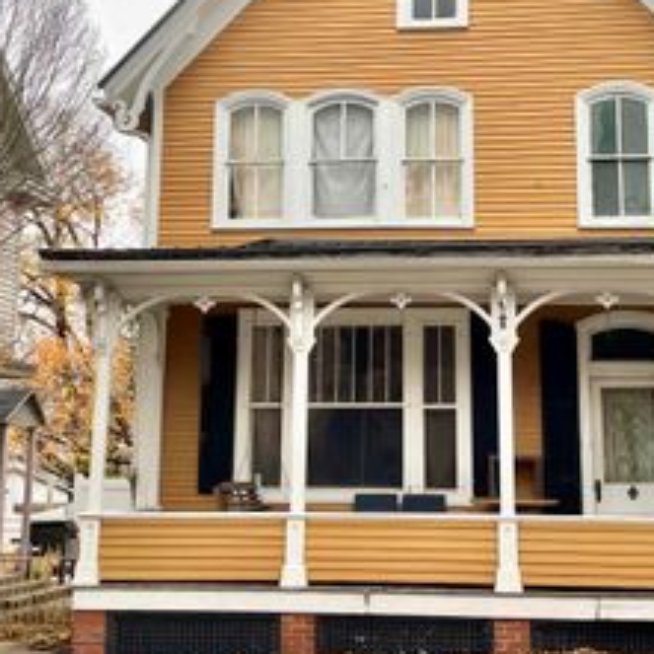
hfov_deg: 32.4
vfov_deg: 32.6
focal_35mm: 52
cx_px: 465
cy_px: 229
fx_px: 1111
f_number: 1.6
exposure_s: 1/126
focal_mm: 4.2
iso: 32
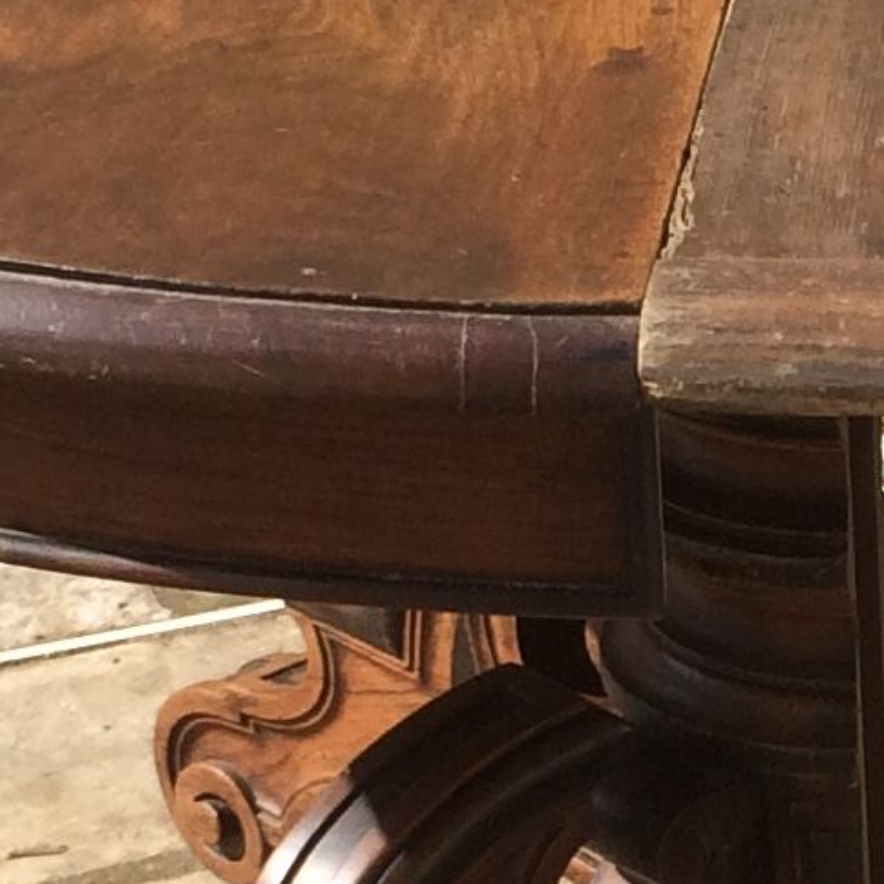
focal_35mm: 173
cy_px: 807
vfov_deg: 10.1
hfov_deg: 9.9
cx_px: 1167
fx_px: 4998
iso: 32
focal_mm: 4.15
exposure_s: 1/1520
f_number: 2.2
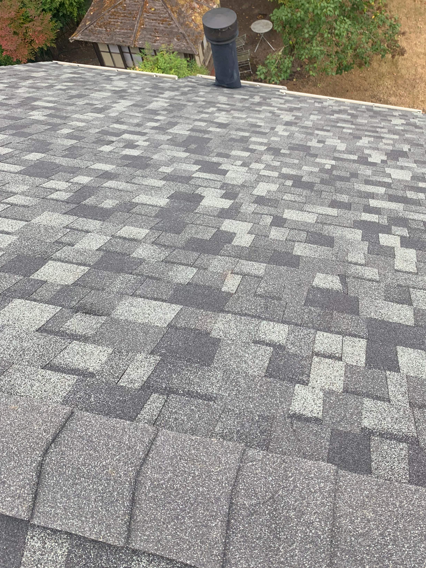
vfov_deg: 56.3
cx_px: 258
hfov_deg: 43.9
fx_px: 525
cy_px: 225
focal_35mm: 32
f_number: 1.8
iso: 25
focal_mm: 4.25
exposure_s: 1/263
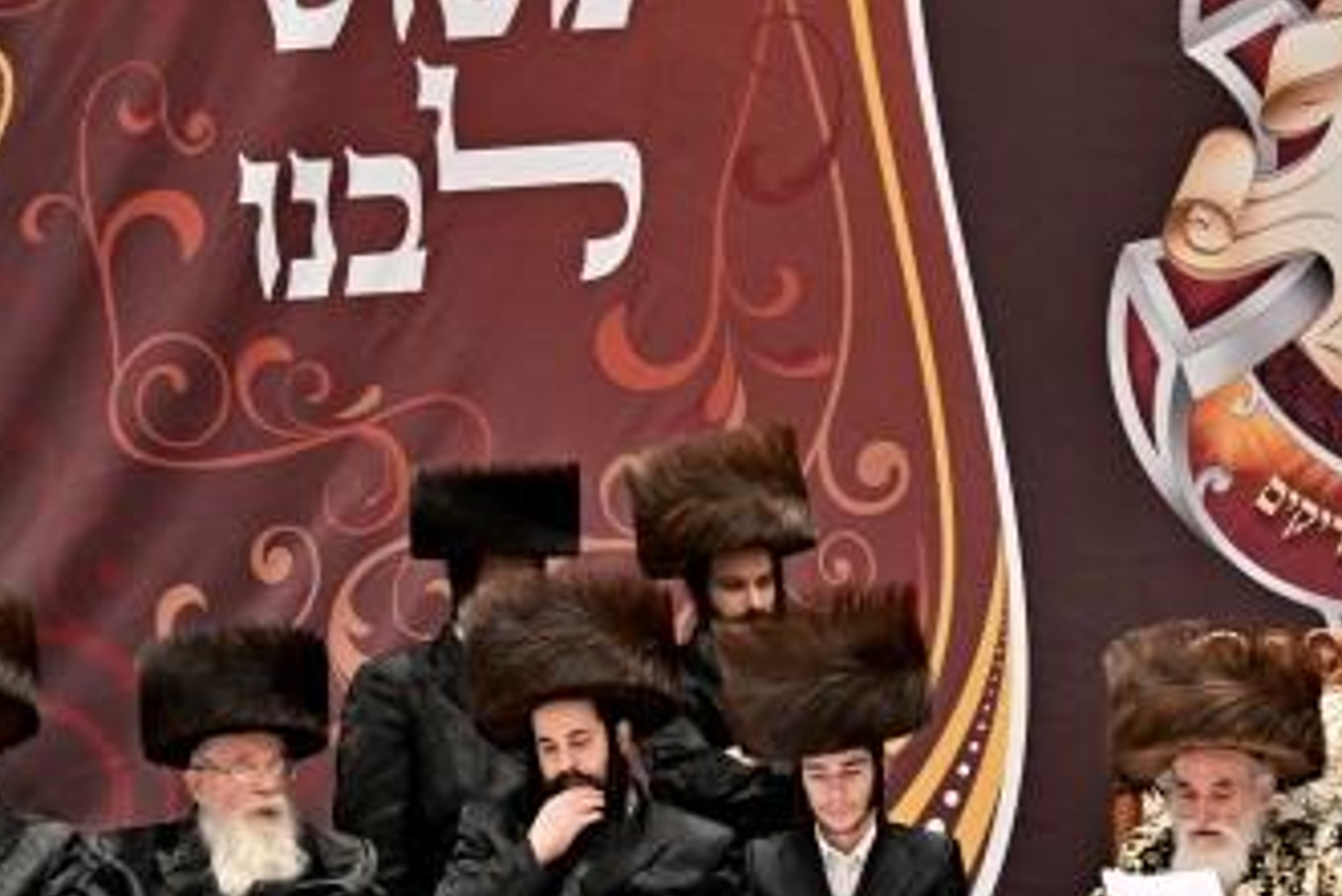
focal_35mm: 241
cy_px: 926
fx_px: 8987
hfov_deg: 8.5
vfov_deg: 5.7
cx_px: 1139
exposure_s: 1/320
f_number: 2.8
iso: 320
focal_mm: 78
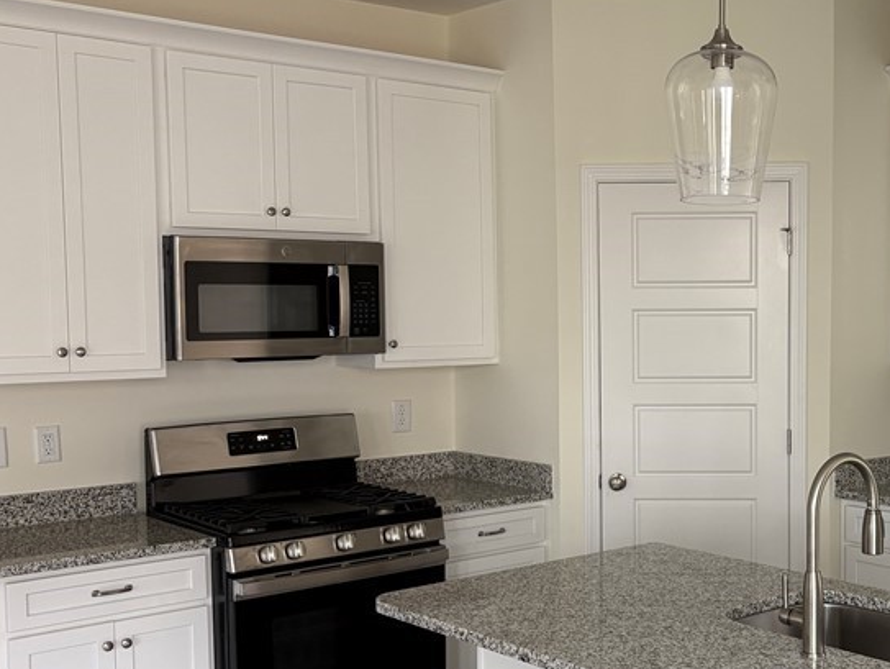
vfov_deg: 29.6
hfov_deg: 37.9
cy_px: 405
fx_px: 1261
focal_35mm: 49
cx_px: 667
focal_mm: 5.96
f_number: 1.6
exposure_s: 1/109
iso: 125
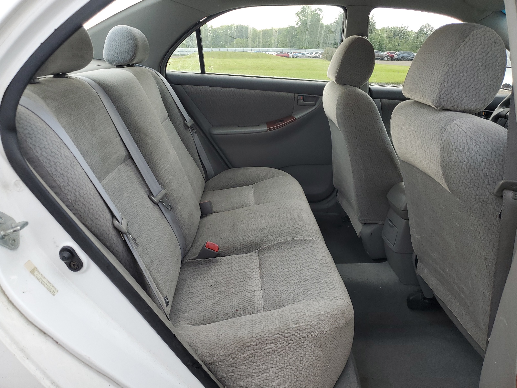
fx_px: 388
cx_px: 258
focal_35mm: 26
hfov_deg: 67.3
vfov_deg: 53.1
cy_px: 194
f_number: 1.5
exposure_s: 1/400
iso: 50
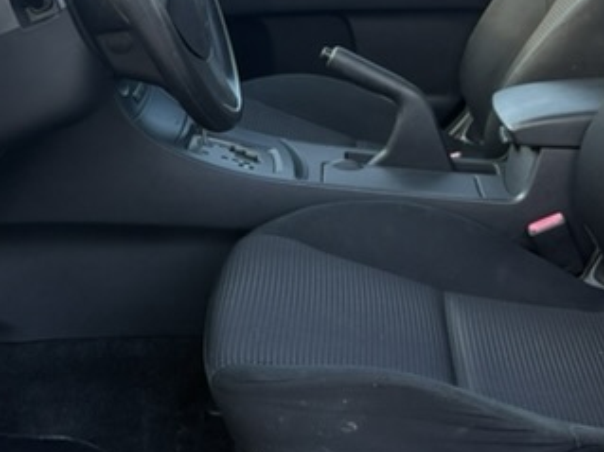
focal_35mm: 77
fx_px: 1343
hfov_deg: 25.3
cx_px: 295
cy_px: 161
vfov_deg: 19.1
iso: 160
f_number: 1.78
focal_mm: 6.76
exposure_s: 1/155
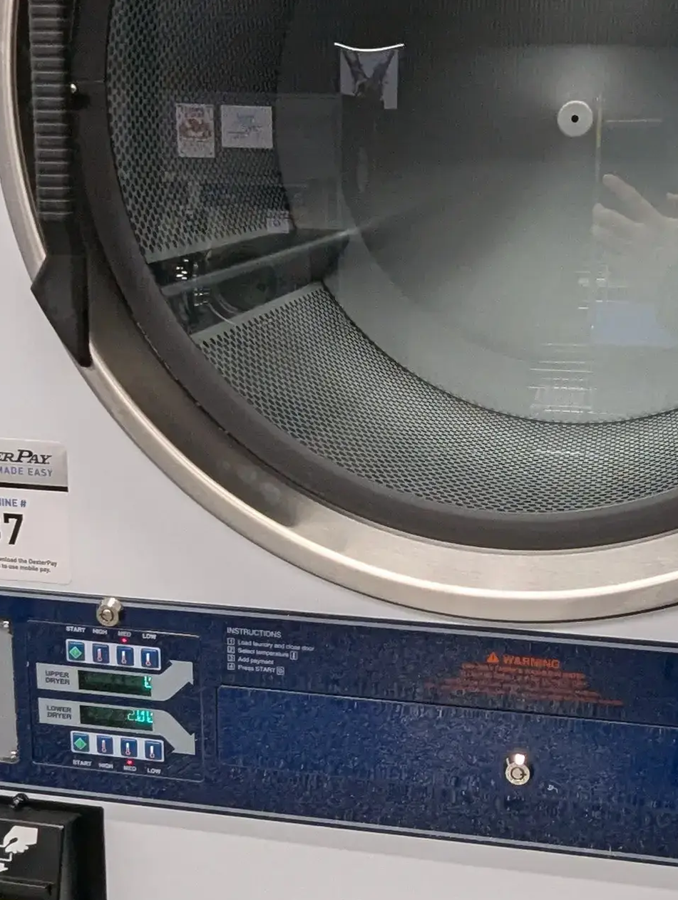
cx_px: 421
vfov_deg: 44.6
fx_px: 1094
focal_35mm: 42
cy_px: 379
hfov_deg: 34.3
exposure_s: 1/120
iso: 171
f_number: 2.2
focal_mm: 1.95
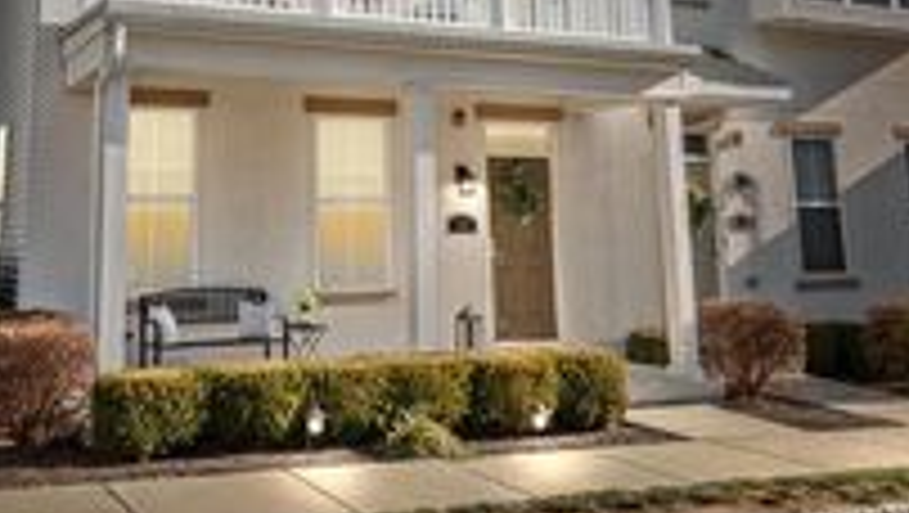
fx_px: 1061
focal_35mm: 44
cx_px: 315
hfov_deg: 45.8
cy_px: 7
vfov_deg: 25.9
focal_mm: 17
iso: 1000
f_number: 10
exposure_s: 1/1250
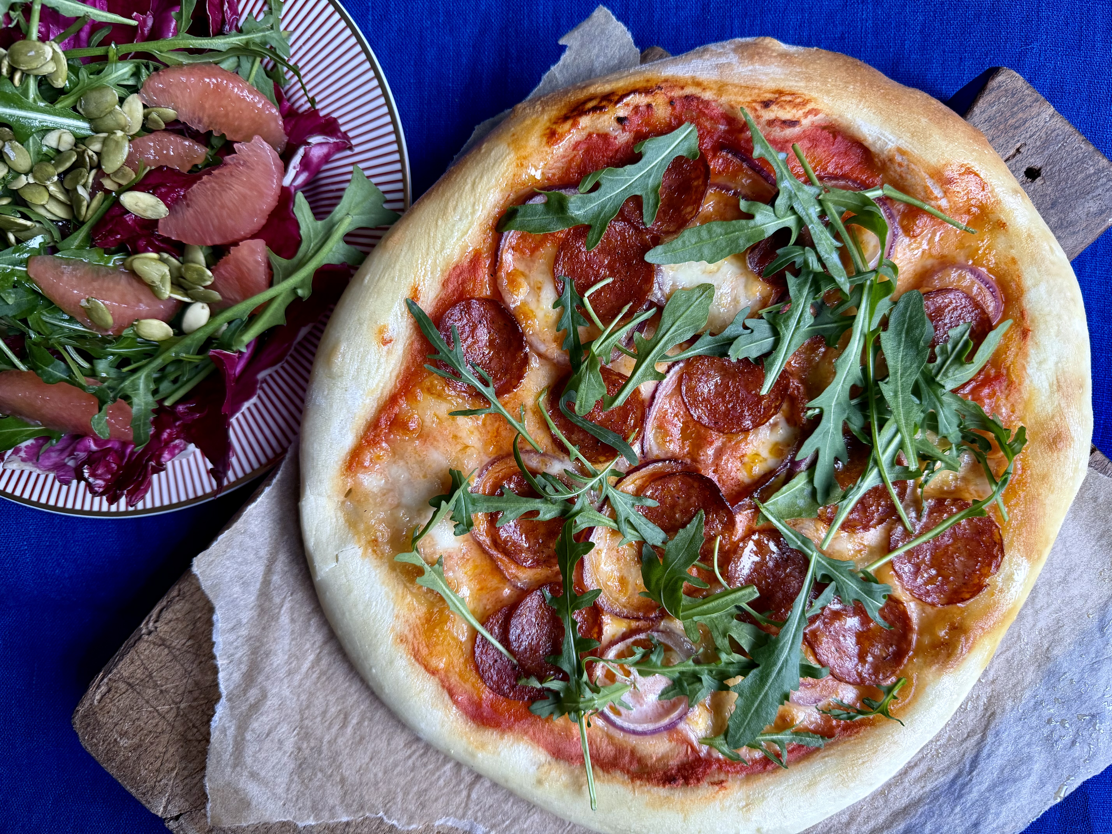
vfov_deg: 56.8
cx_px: 556
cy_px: 417
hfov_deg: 71.6
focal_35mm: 24
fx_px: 771
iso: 250
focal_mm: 6.76
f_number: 1.78
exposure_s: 1/60
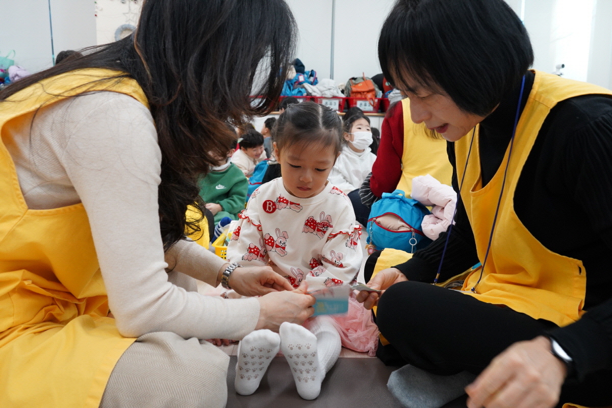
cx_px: 306
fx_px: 527
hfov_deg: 60.3
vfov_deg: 42.3
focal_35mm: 31
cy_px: 204
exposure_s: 1/60
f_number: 7.1
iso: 2500
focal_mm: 31
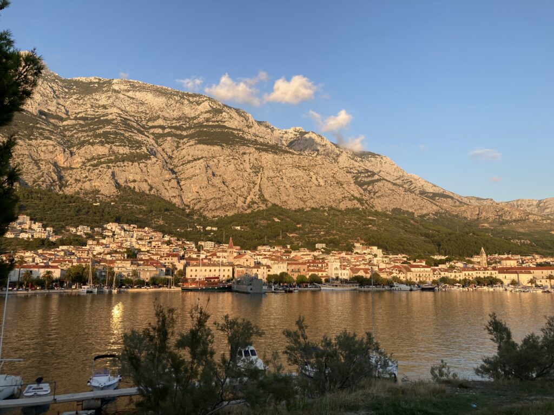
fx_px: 448
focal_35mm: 28
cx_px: 277
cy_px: 208
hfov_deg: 63.4
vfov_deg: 49.7
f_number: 1.8
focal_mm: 3.99
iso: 20
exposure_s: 1/511
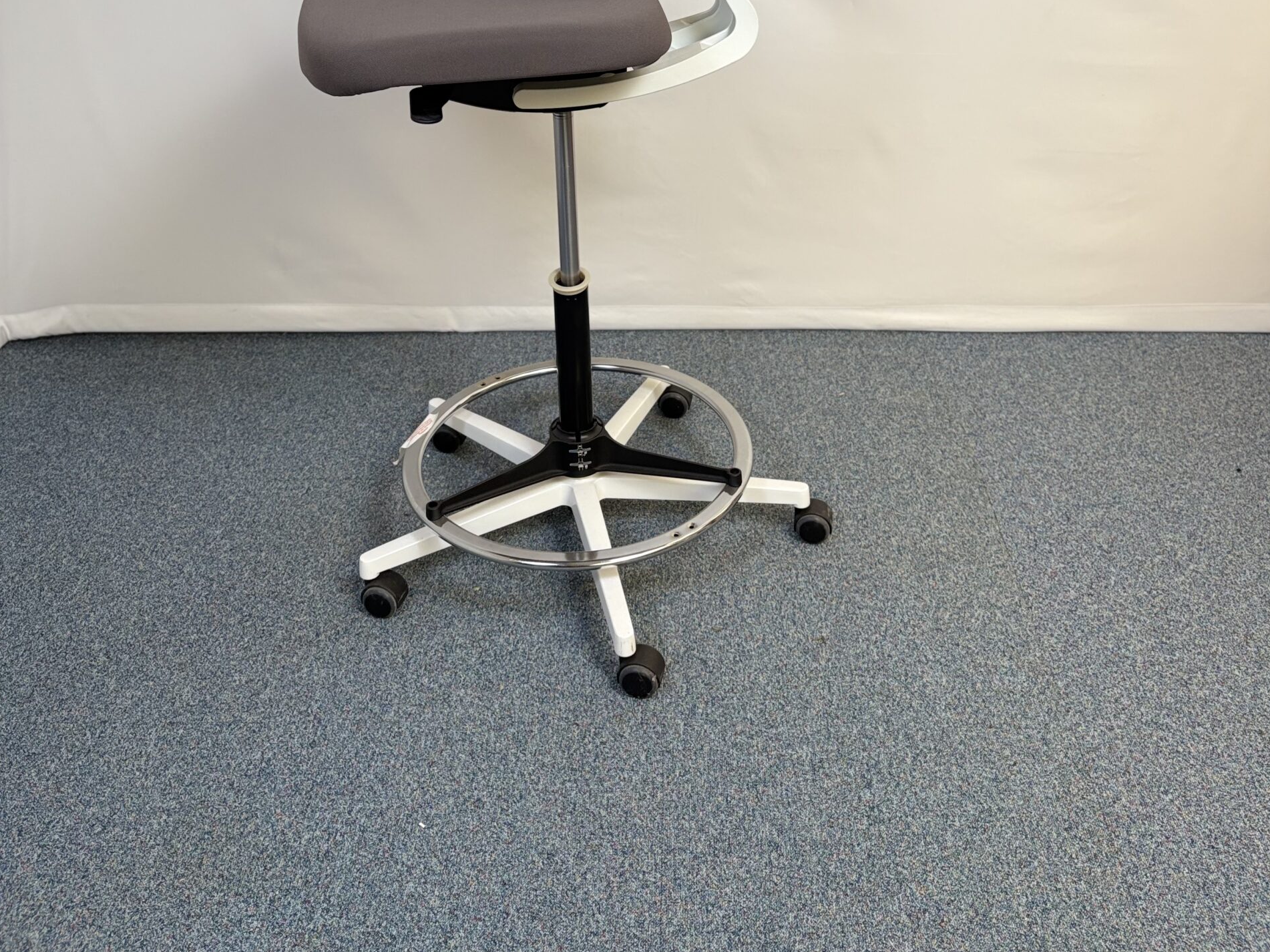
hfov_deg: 52.6
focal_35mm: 35
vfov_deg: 38.2
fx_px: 1284
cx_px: 637
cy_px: 116
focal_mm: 5.96
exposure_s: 1/122
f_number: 1.6
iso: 100
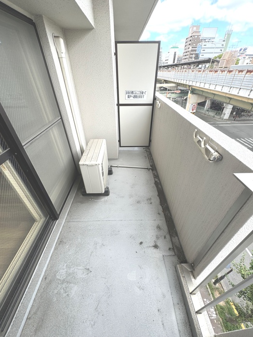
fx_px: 136
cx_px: 126
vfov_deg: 102.1
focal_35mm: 14
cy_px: 168
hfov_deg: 85.7
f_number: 2.2
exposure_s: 1/233
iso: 40
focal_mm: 2.22
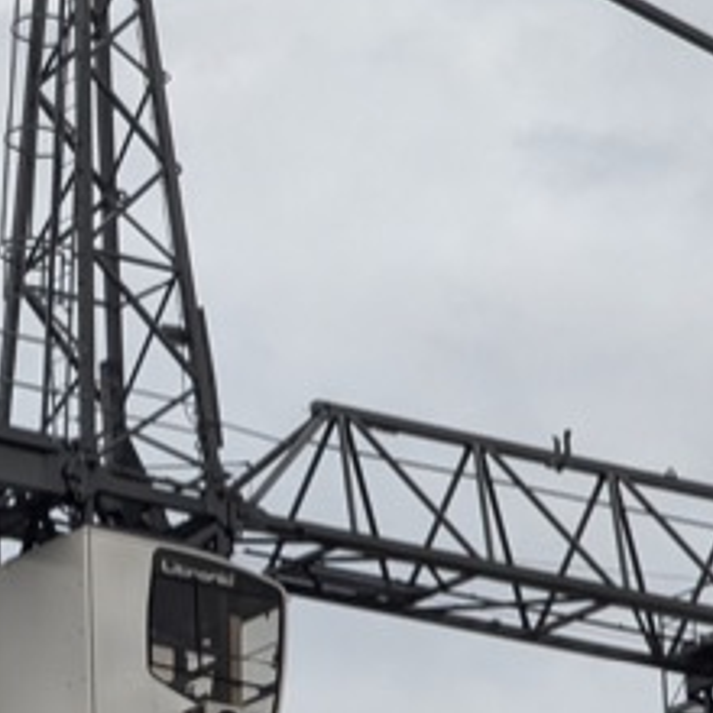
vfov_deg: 4.7
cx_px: -292
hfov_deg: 4.6
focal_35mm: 376
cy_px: 473
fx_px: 8762
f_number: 3.5
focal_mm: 19
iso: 133
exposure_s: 1/53.1
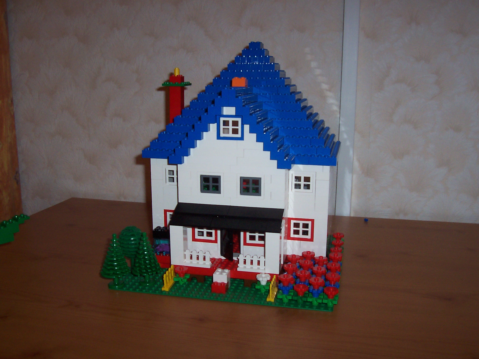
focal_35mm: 37
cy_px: 180
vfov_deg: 38.7
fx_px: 512
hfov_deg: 50.1
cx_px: 240
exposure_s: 1/60
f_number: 2.8
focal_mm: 5.6
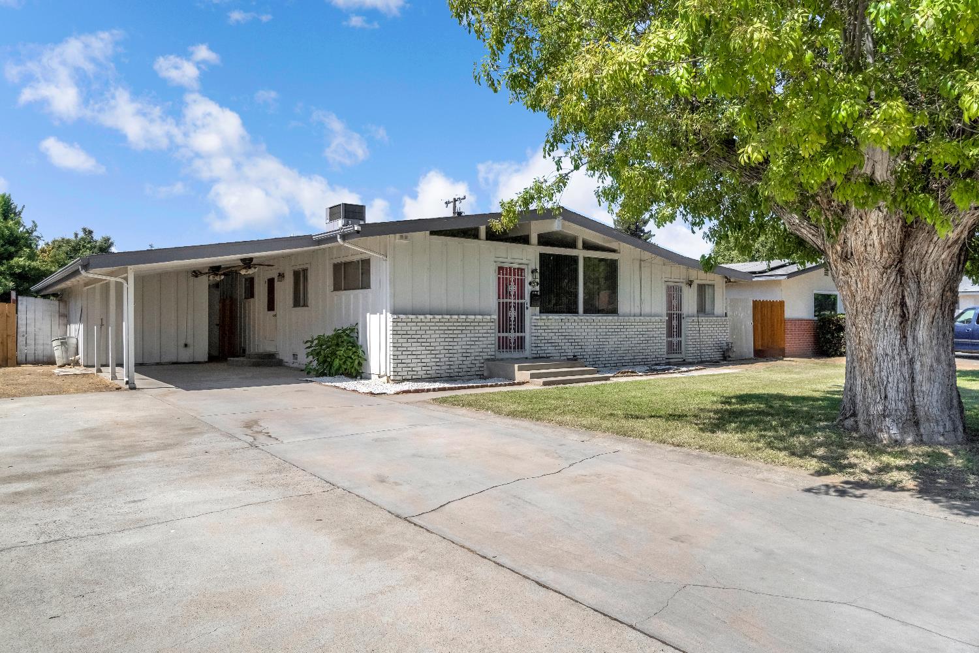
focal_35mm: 24
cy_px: 326
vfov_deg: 53.1
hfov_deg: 73.7
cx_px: 490
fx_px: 653
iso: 320
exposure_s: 1/1250
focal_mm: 16
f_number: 8
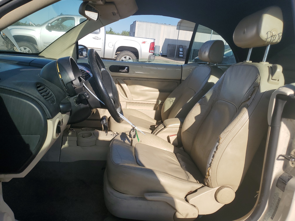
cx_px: 148
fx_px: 222
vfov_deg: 53.1
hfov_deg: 67.3
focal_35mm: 26
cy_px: 110
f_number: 1.5
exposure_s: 1/3333
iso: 50
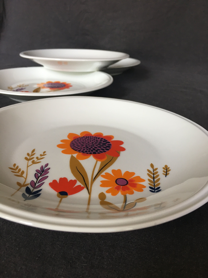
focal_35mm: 29
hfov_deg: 48.2
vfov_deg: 61.7
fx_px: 232
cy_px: 139
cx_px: 104
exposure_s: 1/33
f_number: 2.2
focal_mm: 4.15
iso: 100
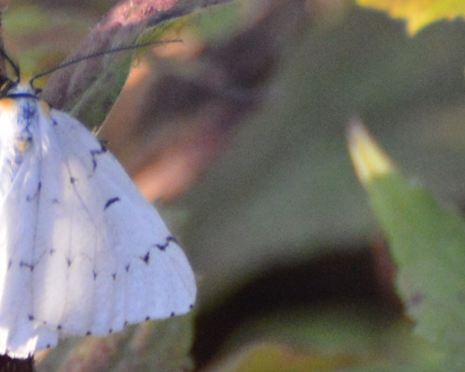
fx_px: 12594
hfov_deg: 2.1
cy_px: 261
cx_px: 15
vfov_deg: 1.7
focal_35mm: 915
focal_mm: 300
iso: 1250
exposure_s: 1/500
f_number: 5.6
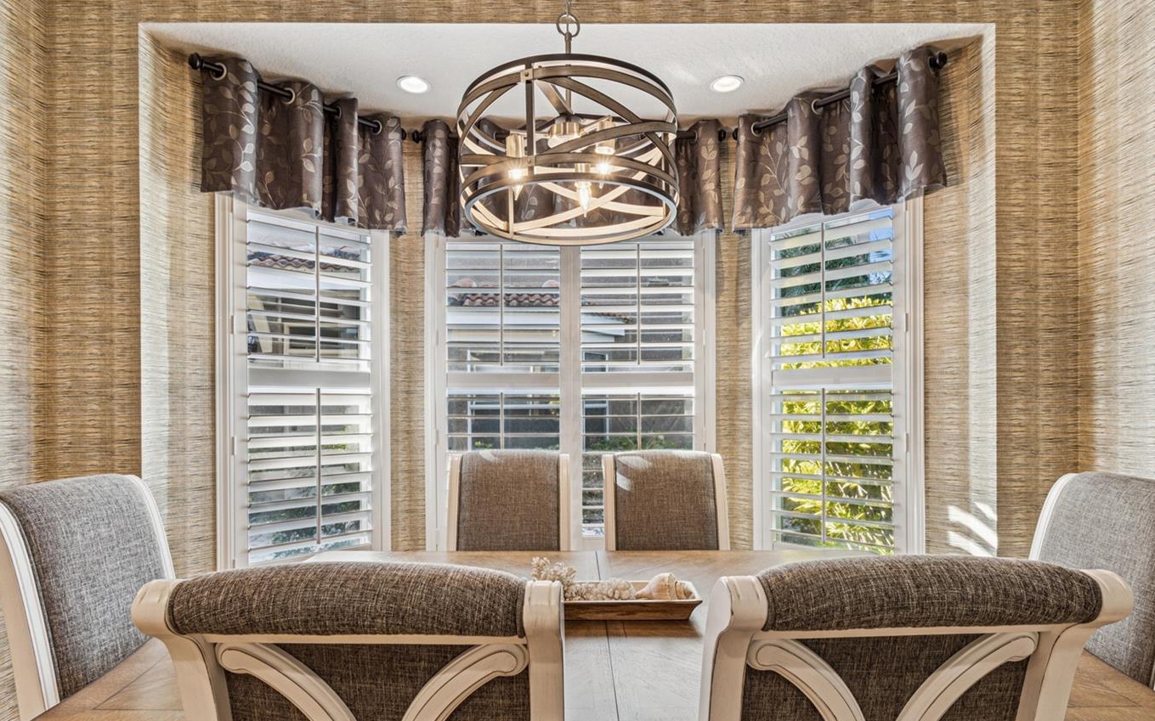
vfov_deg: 64.8
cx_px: 579
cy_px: 401
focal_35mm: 18
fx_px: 567
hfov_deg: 91.1
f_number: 7.1
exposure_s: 1/4
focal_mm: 10
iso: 100
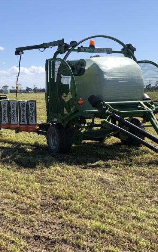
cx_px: 57
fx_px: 310
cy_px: 131
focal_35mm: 45
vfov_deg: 44.3
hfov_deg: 28.5
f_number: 1.8
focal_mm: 3.99
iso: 20
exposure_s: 1/2114
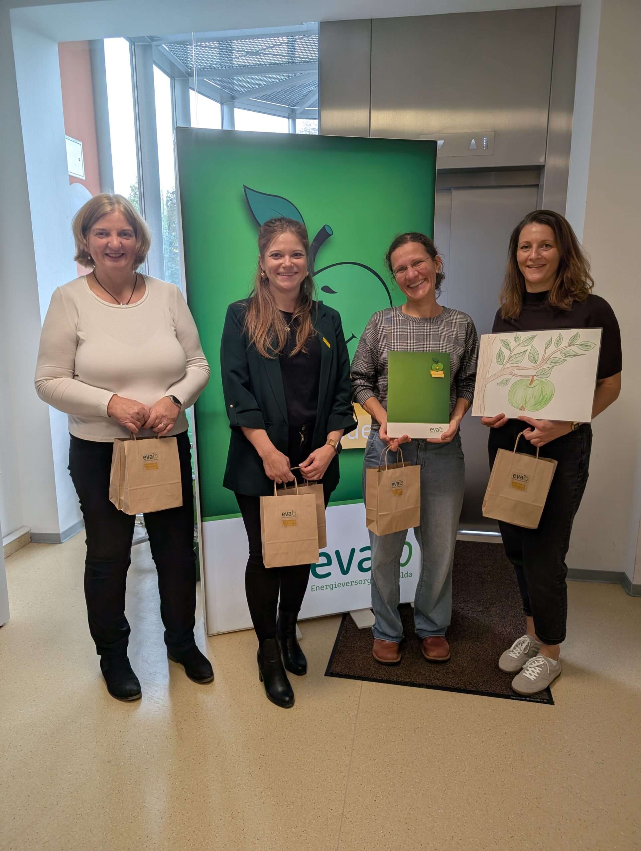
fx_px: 591
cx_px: 320
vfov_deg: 71.5
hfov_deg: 56.9
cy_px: 426
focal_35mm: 24
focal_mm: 6.9
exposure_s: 1/49.3
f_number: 1.68
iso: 24
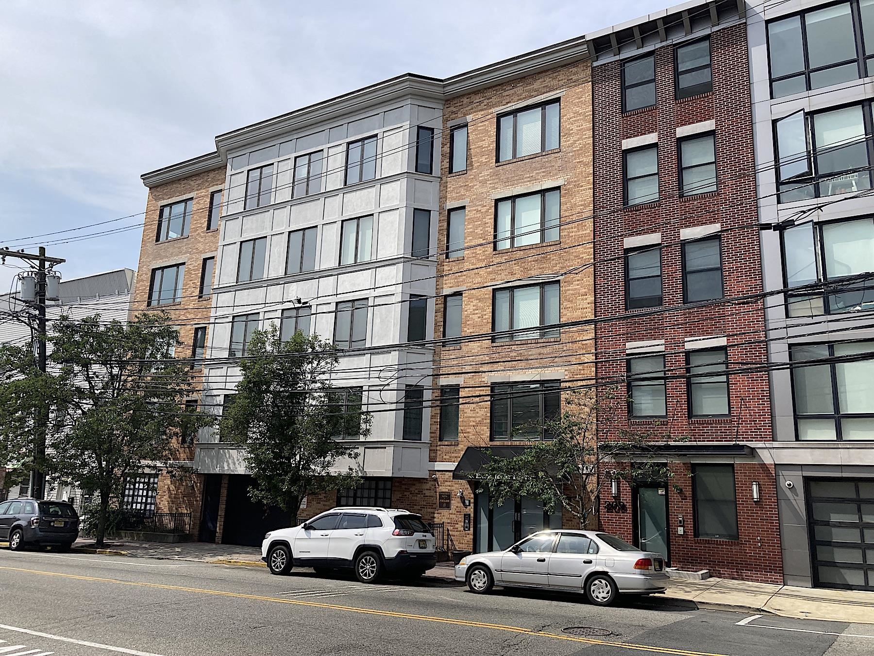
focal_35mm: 28
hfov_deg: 63.4
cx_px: 437
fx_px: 707
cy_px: 328
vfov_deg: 49.7
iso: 20
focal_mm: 3.99
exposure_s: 1/2208
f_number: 1.8
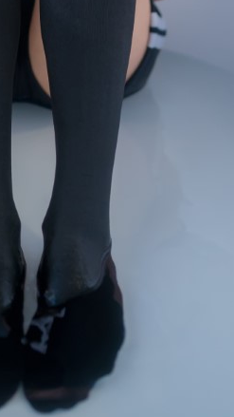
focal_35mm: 94
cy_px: -56
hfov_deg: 12.8
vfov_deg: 21.4
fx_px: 1037
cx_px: 63
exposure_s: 1/125
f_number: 1.8
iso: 800
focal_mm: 35
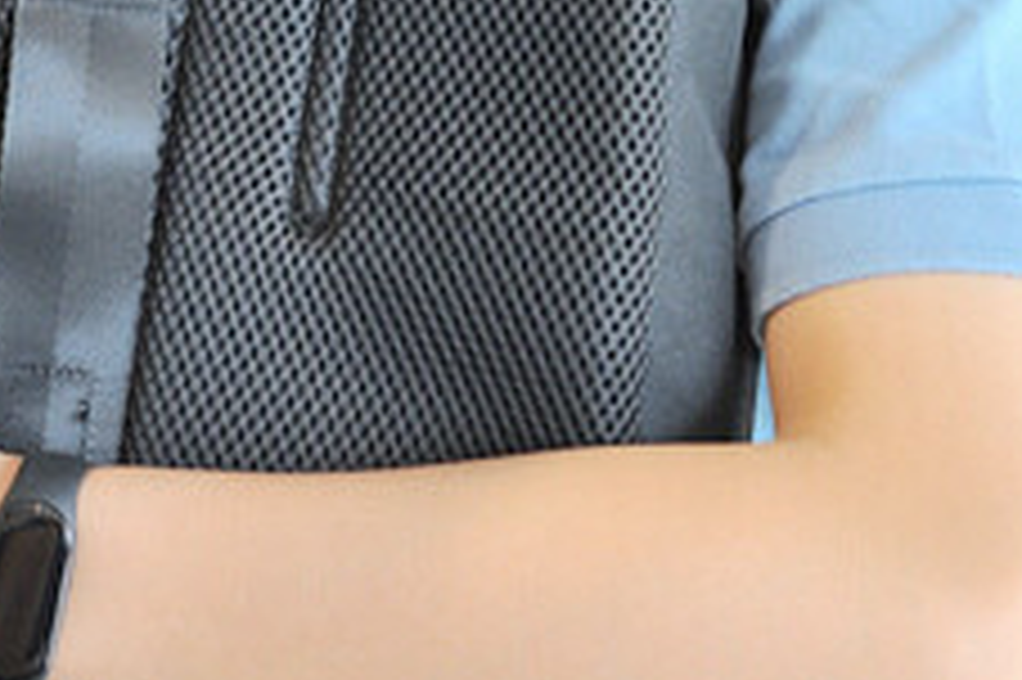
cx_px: -185
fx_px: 3064
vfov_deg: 12.3
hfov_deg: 18.0
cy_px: -223
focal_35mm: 108
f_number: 5.6
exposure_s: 1/60
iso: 1600
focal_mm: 35
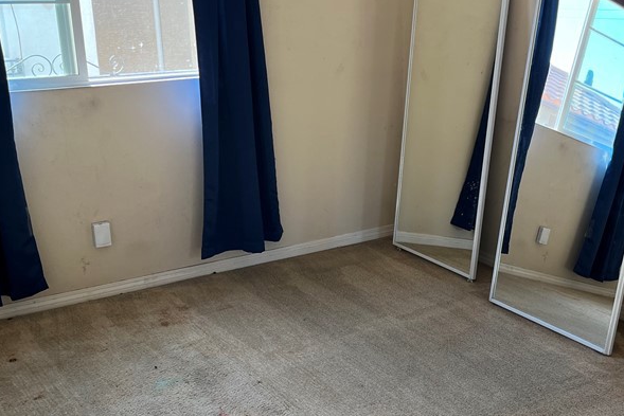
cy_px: 216
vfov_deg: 28.7
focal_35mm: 47
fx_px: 815
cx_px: 405
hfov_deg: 41.5
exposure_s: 1/145
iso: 64
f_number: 1.6
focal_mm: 5.1
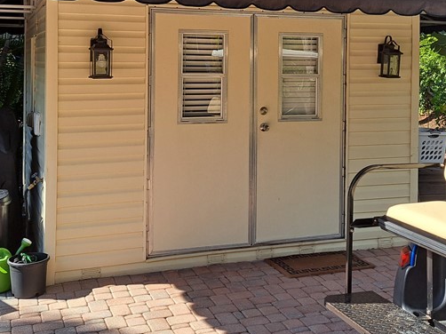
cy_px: 61
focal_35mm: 49
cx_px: 242
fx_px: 631
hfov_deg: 38.9
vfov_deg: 28.9
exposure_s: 1/940
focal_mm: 5.23
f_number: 1.8
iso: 50
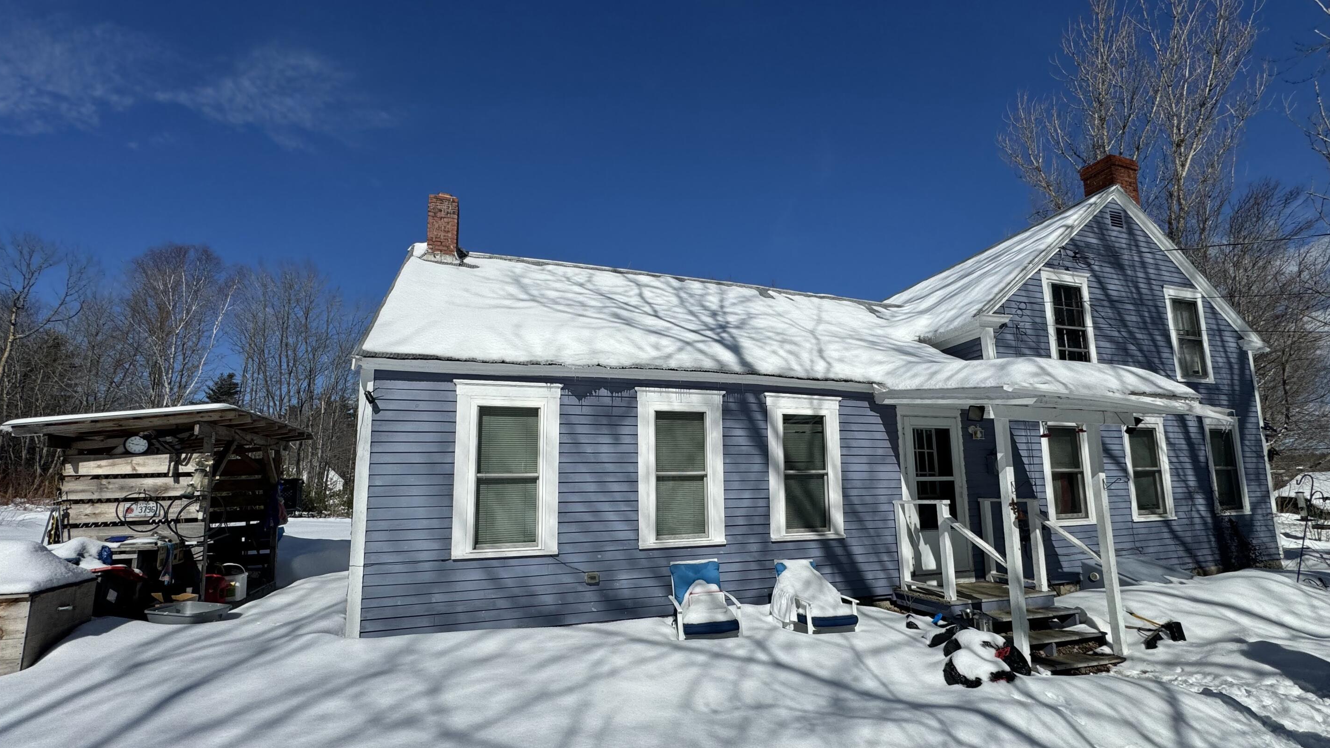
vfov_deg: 66.9
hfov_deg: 99.4
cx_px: 677
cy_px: 411
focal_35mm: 16
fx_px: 564
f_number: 2.2
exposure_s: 1/5650
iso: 40
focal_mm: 2.22
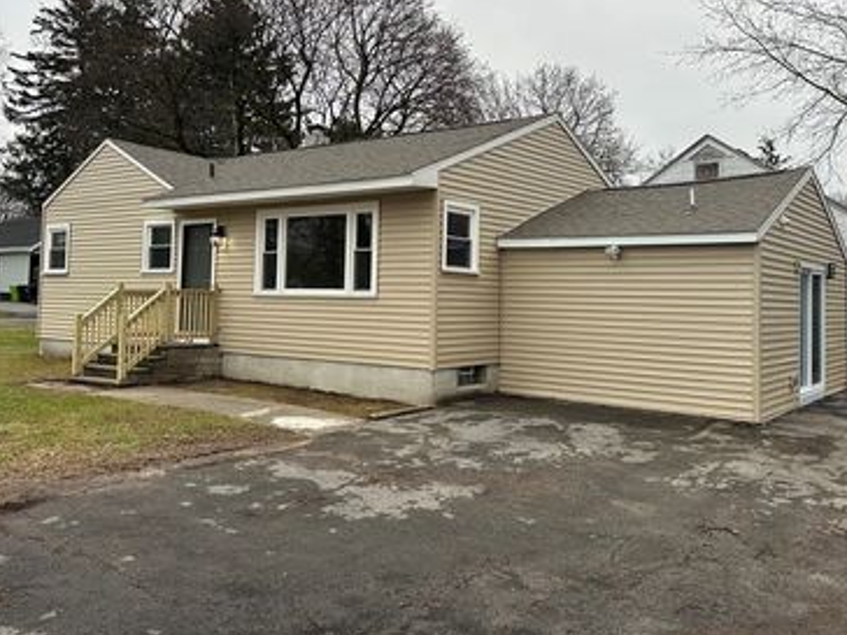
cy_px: 264
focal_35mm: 33
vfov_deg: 42.8
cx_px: 424
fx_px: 807
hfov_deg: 55.4
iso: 80
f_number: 1.78
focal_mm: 6.86
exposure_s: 1/343
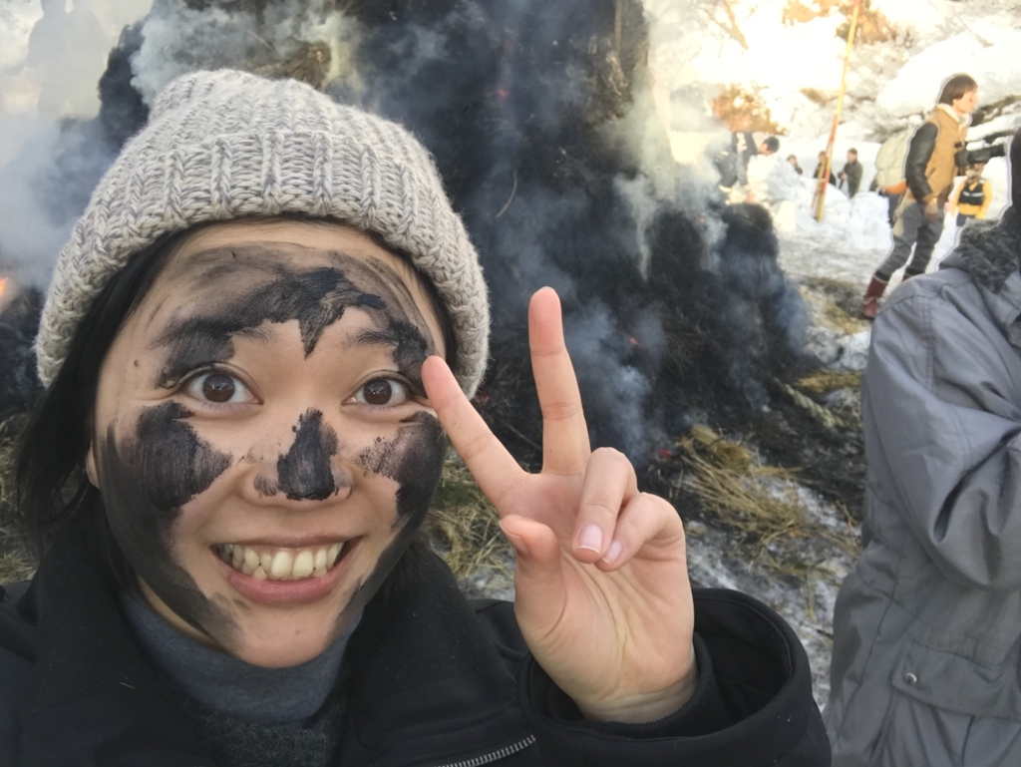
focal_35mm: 32
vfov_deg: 44.2
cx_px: 510
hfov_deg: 56.8
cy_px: 384
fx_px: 944
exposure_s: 1/120
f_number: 2.2
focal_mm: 2.87
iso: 40
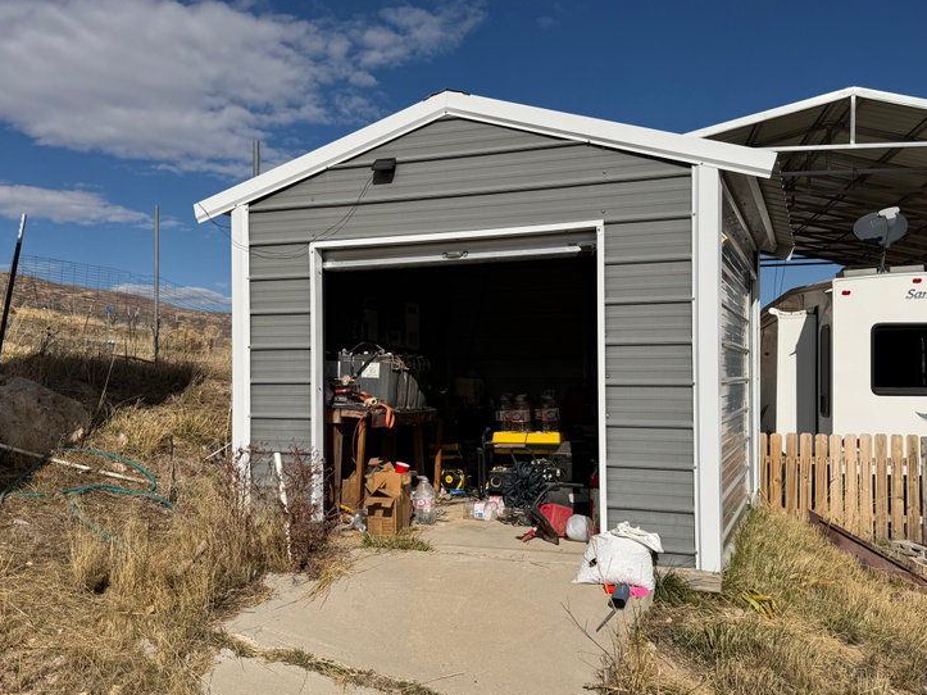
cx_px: 438
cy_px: 374
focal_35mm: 34
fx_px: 910
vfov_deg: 41.8
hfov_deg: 53.9
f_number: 1.78
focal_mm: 6.76
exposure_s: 1/11905
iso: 80
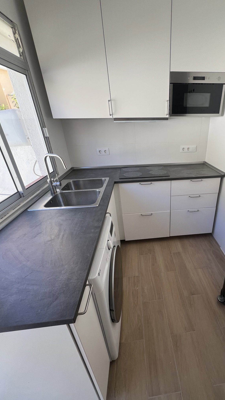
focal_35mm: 15
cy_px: 208
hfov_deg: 68.0
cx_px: 155
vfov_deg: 102.9
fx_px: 159
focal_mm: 1.57
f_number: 1.8
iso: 40
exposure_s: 1/99
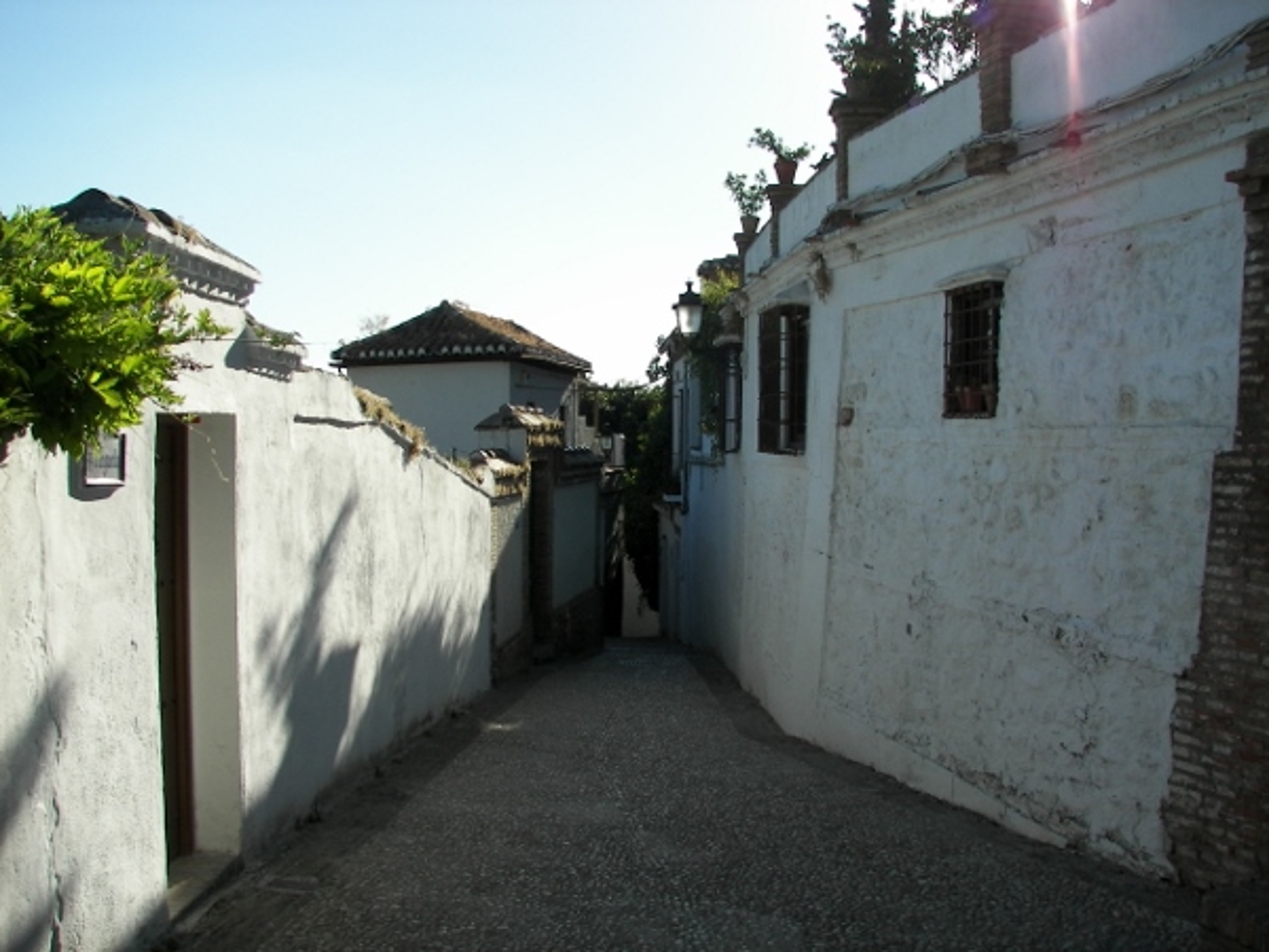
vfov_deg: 39.7
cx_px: 634
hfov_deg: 51.4
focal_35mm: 36
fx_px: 1320
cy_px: 476
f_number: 4
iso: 50
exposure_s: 1/500
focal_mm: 6
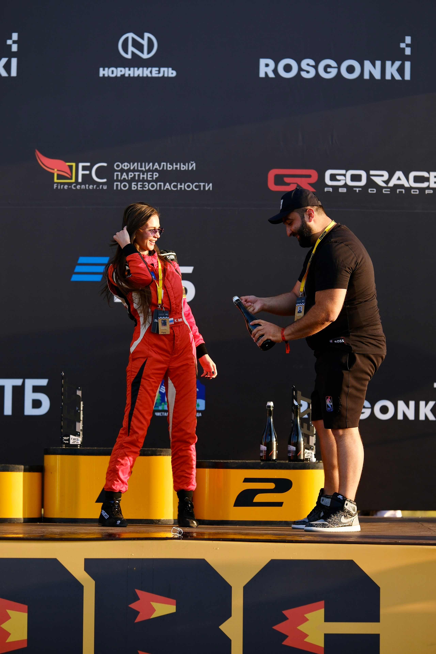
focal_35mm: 113
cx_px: 218
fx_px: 2053
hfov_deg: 12.1
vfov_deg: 18.1
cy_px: 327
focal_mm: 75
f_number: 2
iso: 160
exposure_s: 1/2200
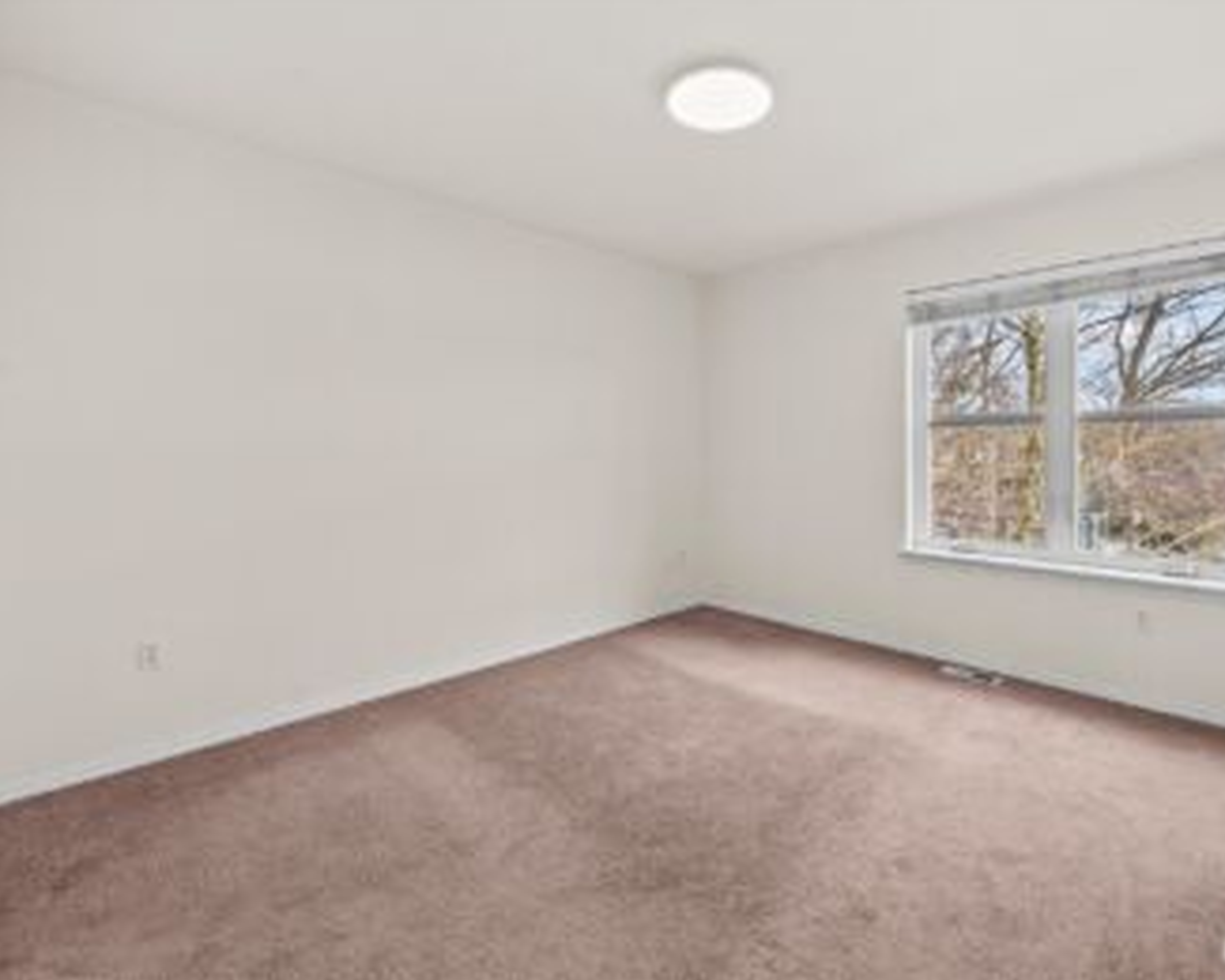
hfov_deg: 96.3
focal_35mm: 15
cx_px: 686
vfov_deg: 84.0
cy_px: 481
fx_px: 544
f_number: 7.1
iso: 1000
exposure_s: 1/13
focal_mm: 13
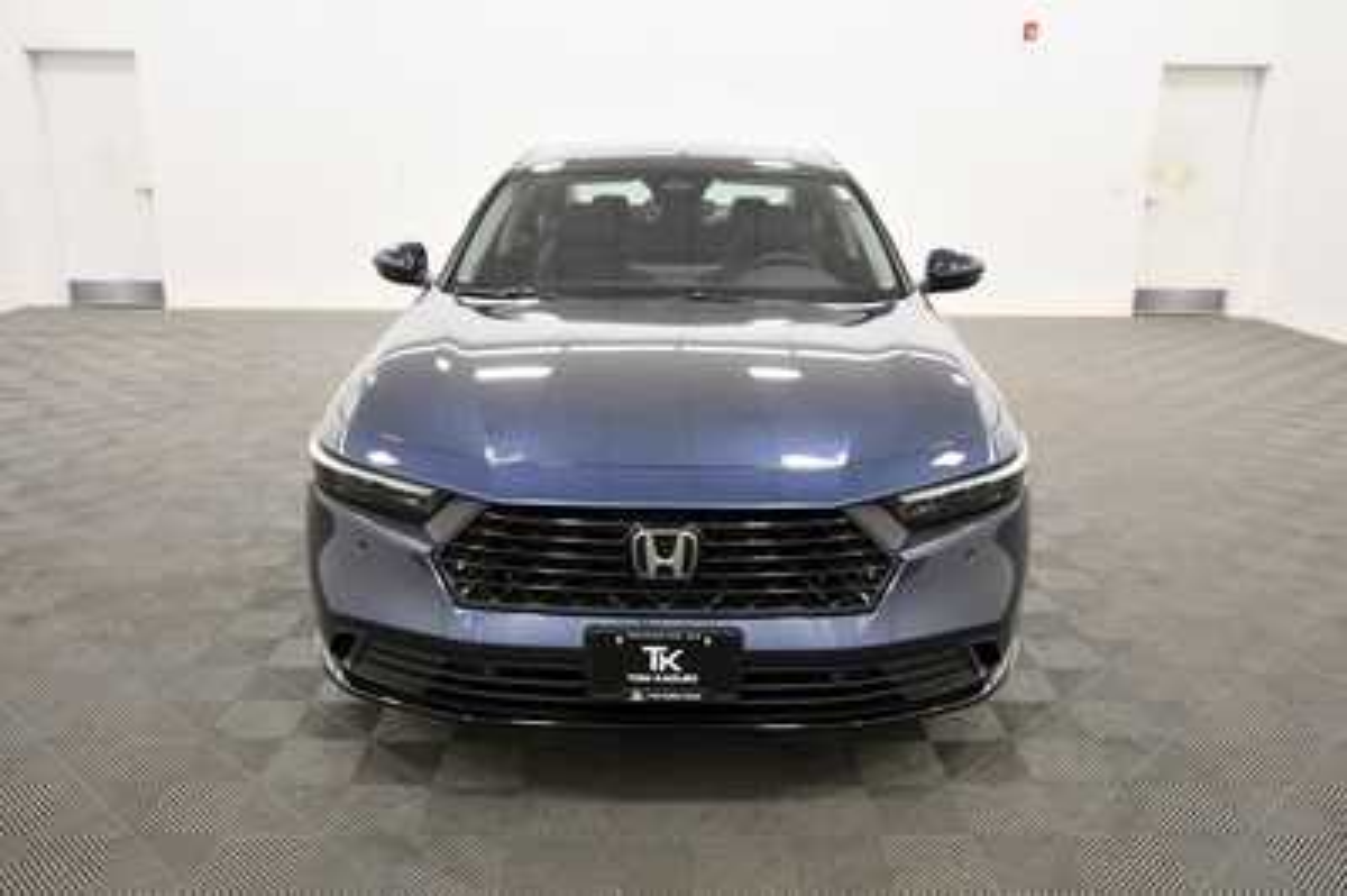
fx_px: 1009
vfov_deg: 47.9
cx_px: 674
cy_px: 448
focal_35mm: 27
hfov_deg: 67.4
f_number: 5.3
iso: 1600
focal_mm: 18
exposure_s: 1/125
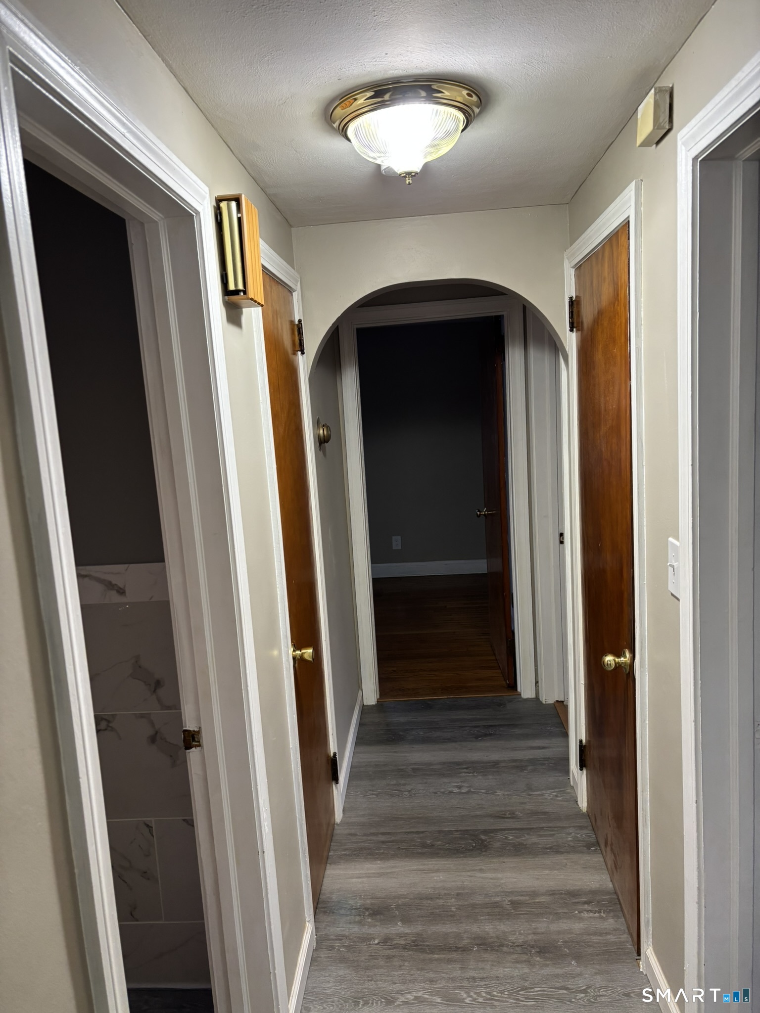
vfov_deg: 67.3
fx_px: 761
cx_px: 380
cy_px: 506
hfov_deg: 53.1
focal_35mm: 26
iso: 125
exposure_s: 1/60
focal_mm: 5.96
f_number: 1.6
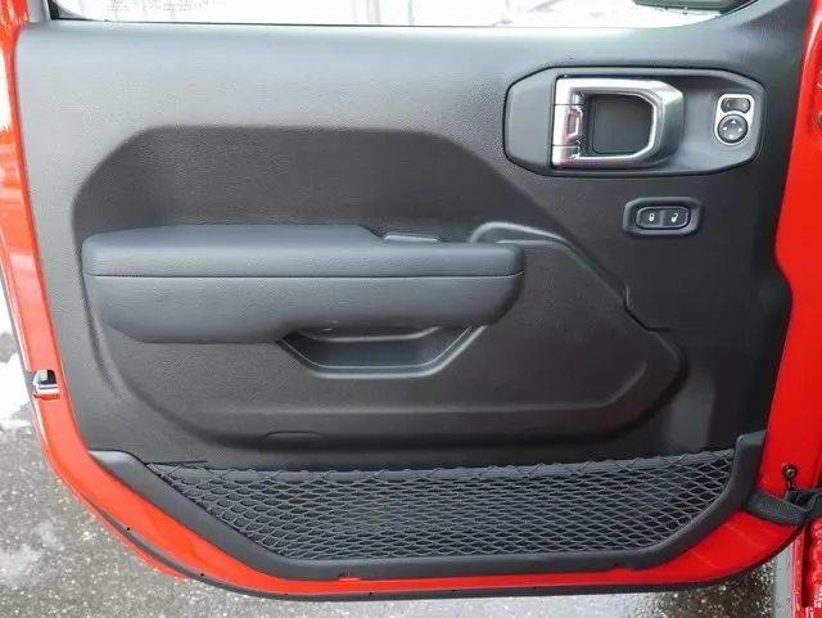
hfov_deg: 53.9
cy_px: 309
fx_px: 808
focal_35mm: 34
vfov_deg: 41.8
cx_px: 411
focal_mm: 17
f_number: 5
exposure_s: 1/60
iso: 800
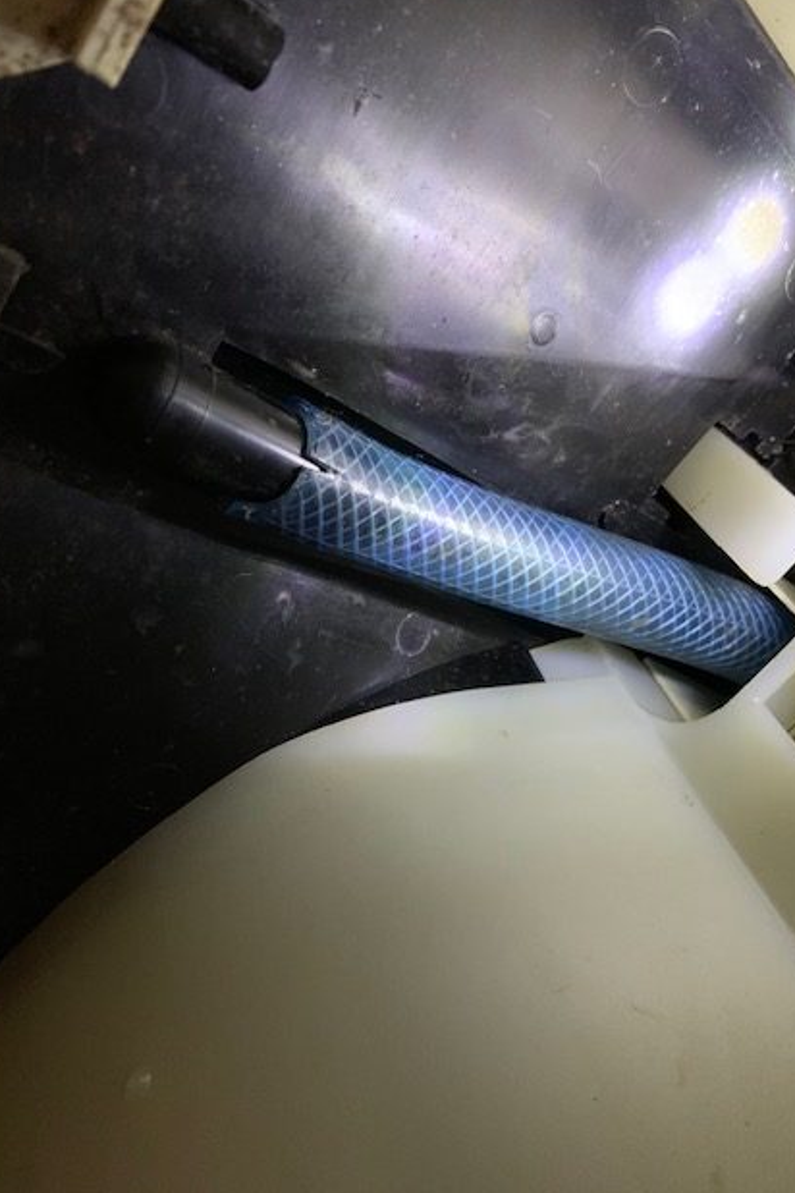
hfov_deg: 46.4
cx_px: 405
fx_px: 927
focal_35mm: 28
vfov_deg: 65.5
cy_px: 591
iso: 500
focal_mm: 4.25
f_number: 1.8
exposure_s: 1/30
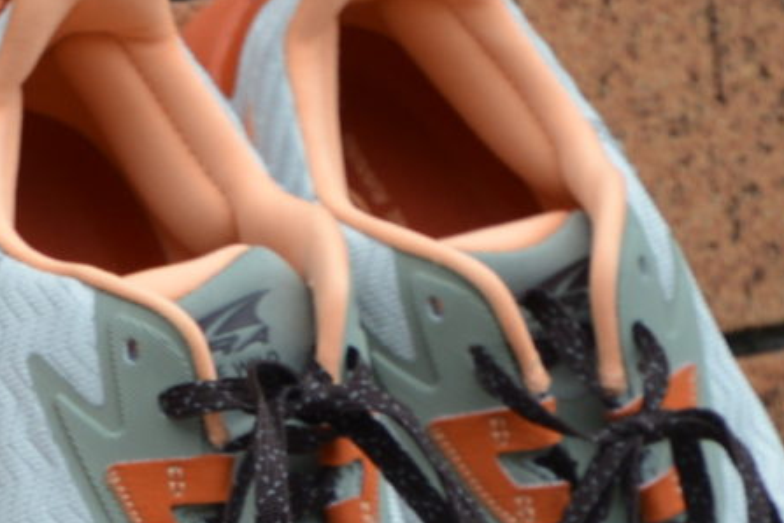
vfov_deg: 0.8
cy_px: 875
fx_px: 37433
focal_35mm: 1719
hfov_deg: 1.2
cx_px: -763
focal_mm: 300
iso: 400
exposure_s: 1/250
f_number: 5.6
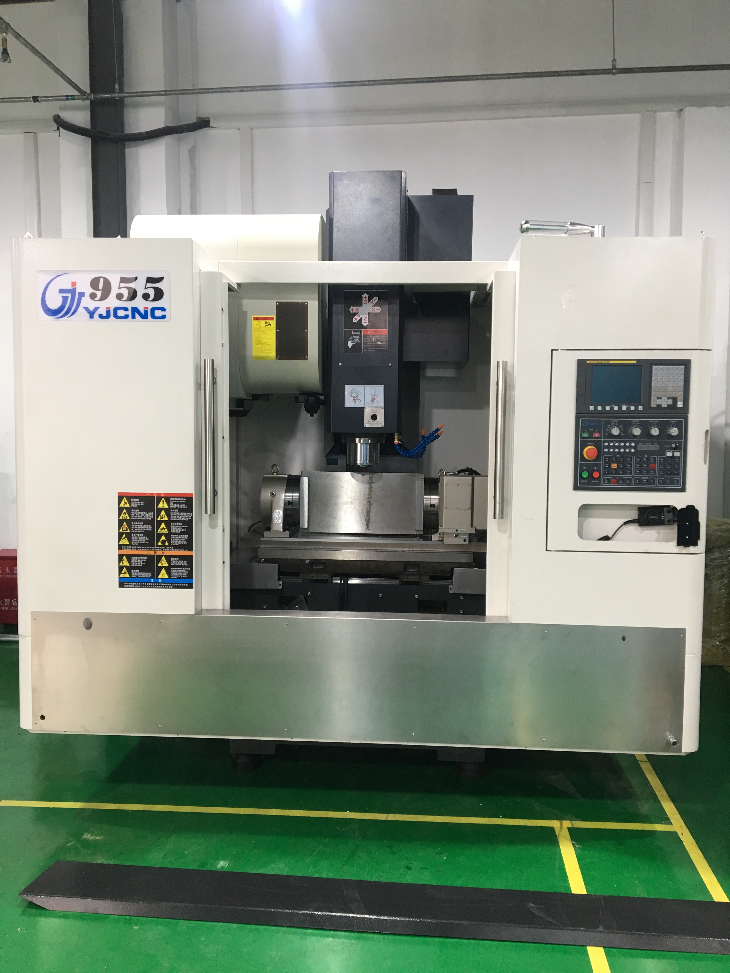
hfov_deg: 48.2
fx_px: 815
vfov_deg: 61.7
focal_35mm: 29
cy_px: 486
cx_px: 365
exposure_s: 1/33
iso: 100
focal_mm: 4.15
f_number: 2.2
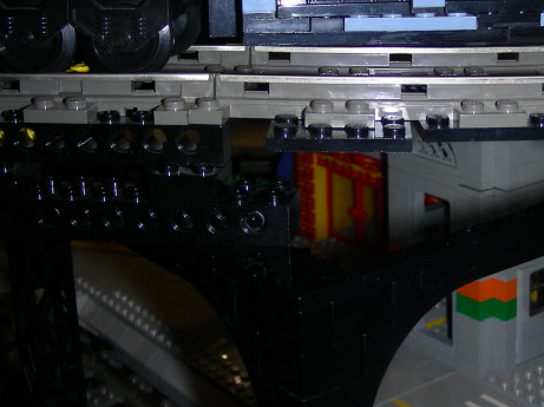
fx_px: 1036
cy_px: 100
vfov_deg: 22.0
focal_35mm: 66
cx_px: 394
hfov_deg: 29.0
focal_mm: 6.3
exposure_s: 1/60.1
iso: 50
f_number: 3.5
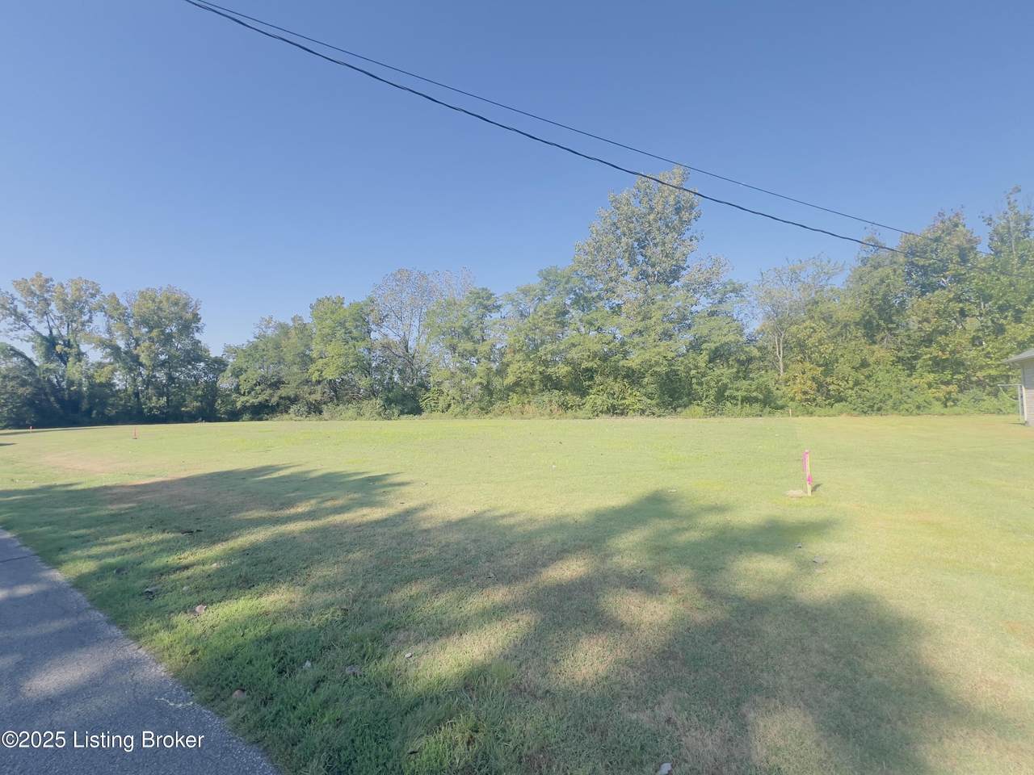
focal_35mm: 13
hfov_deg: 106.2
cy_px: 388
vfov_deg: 89.9
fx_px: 388
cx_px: 517
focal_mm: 1.57
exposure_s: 1/834
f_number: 1.8
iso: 32
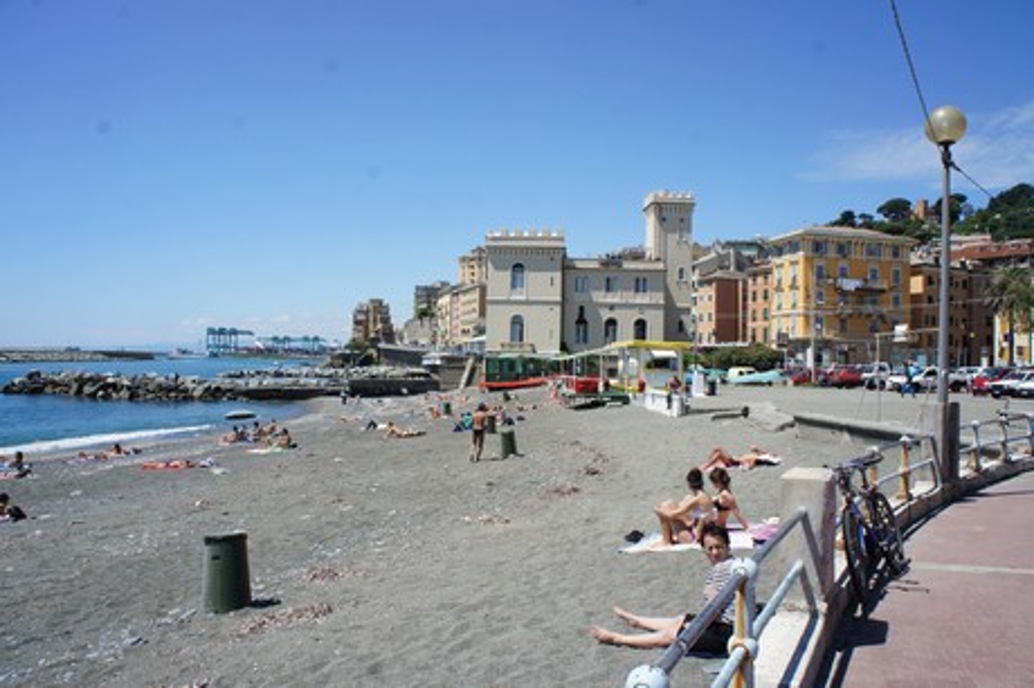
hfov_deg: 67.4
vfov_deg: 47.9
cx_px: 517
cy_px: 344
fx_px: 775
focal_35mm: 27
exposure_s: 1/250
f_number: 11
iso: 200
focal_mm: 18
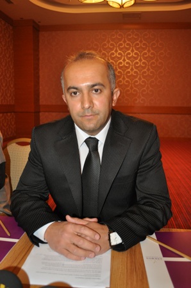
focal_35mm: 30
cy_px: 144
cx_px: 96
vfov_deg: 62.0
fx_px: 239
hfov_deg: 43.5
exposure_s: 1/60
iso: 800
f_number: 3.8
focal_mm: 20
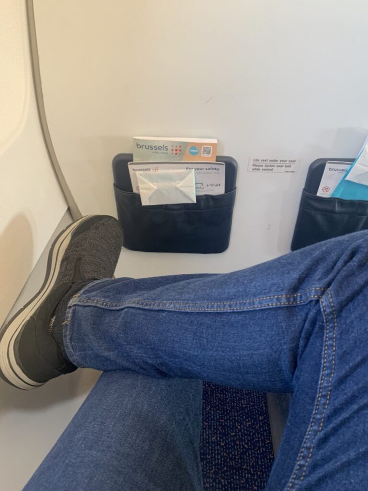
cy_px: 246
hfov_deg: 53.1
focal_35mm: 26
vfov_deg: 67.3
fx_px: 369
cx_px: 184
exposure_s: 1/57
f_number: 1.8
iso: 160
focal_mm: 4.25
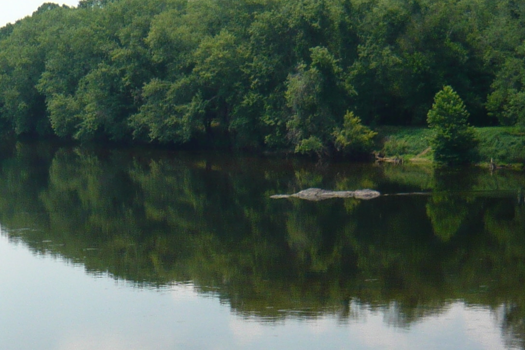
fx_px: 1341
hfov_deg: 22.1
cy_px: 326
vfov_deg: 14.7
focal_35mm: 92
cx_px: 193
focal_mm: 4.9
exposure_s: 1/160
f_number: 8
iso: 100
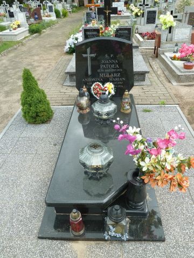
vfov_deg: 69.4
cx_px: 97
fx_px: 187
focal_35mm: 25
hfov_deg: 54.9
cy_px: 129
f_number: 4
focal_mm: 4.1
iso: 80
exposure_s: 1/160
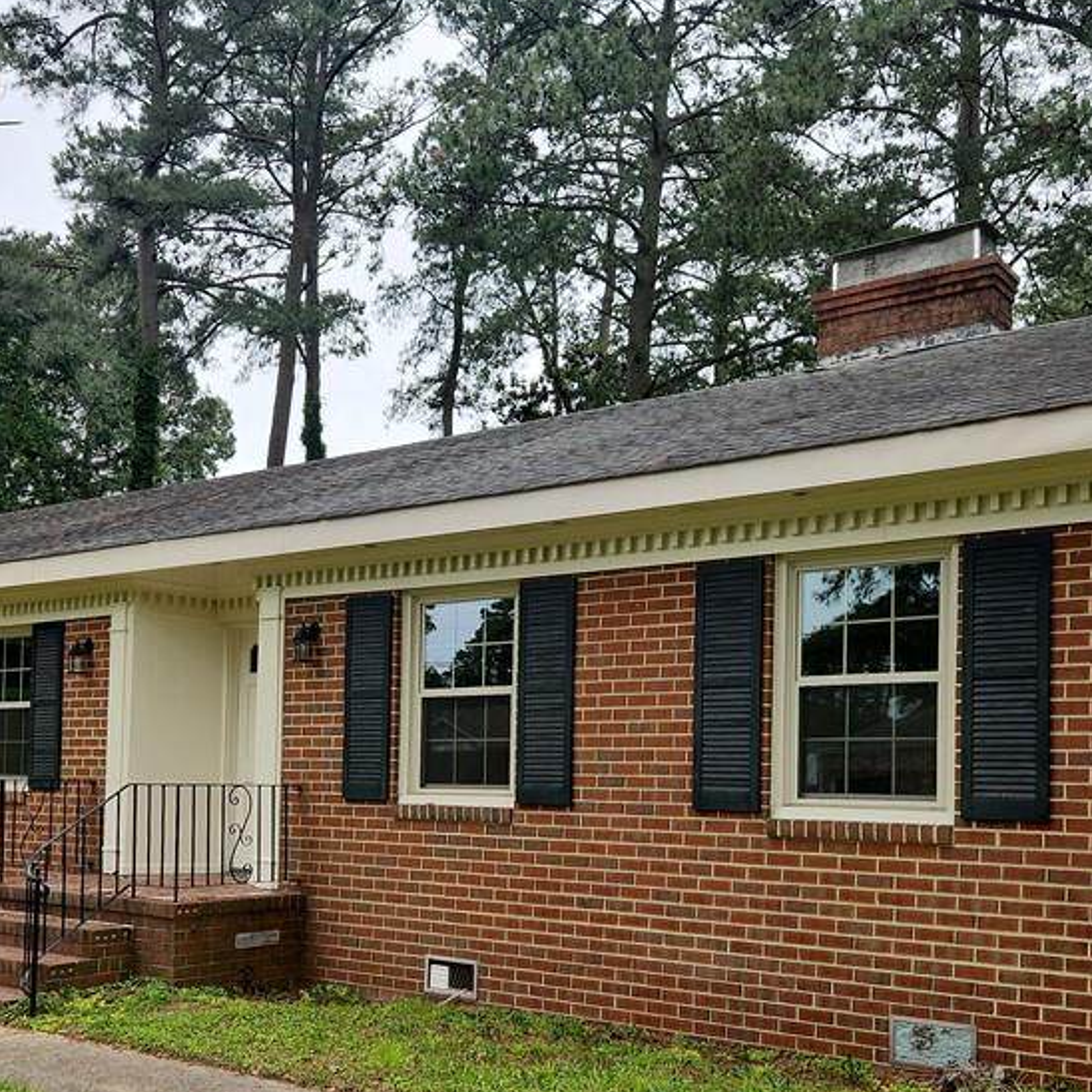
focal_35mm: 38
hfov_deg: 43.8
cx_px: 476
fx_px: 1356
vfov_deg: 43.2
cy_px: 741
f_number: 1.8
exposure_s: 1/370
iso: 50
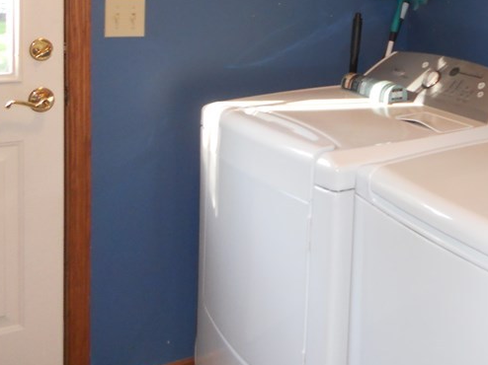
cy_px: 25
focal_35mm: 56
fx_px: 789
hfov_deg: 32.8
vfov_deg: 25.2
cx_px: 429
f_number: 3.2
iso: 200
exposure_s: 1/25
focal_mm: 4.9
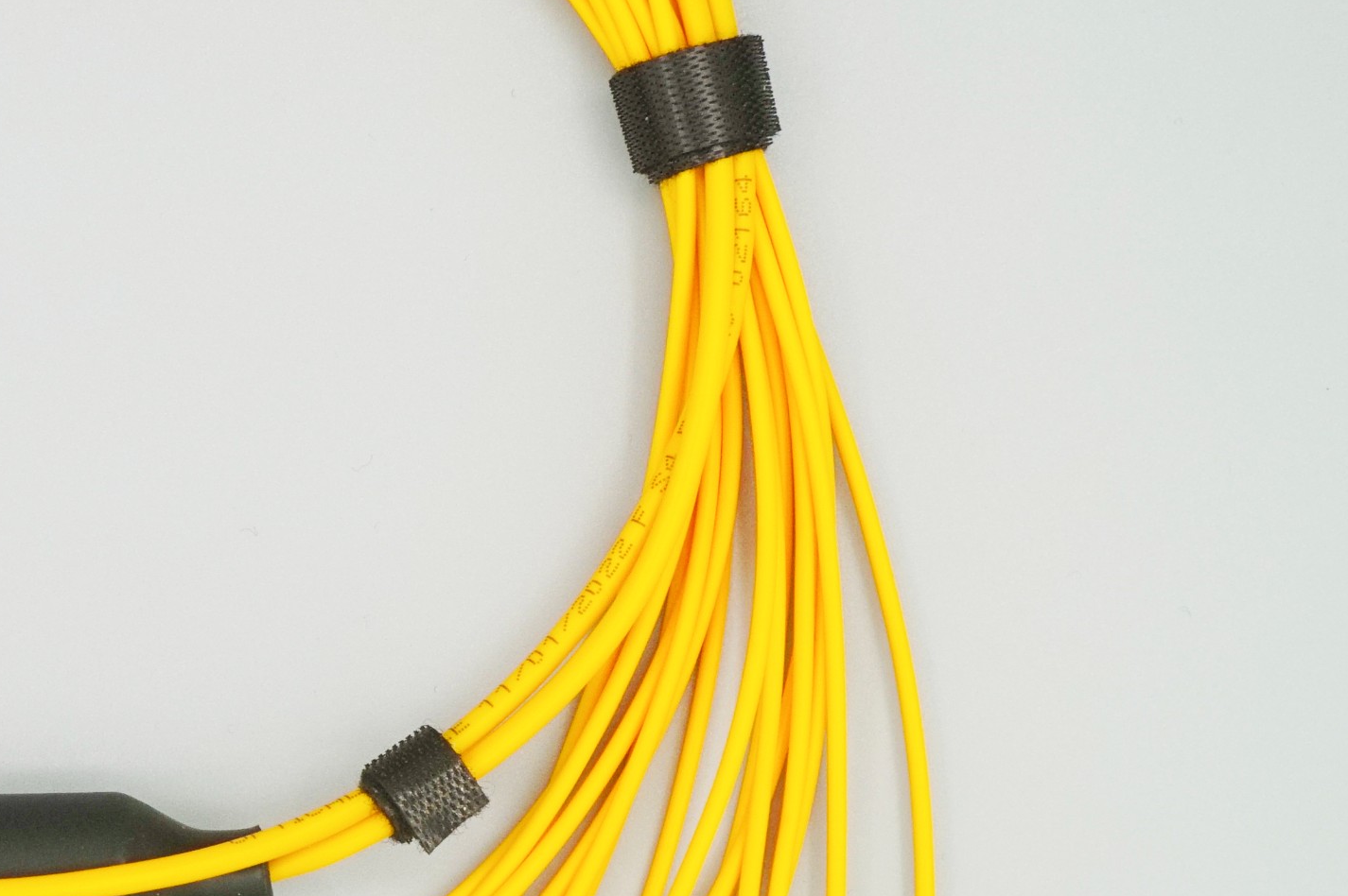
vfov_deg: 11.4
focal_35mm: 120
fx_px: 4490
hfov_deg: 16.6
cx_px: -62
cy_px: 542
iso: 320
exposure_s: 1/250
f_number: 9
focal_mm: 30
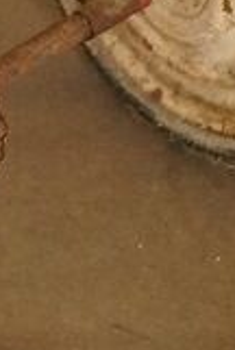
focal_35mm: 219
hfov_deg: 6.1
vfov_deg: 9.0
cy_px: -266
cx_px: -253
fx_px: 2135
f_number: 4.5
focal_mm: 24
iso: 1600
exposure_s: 1/80
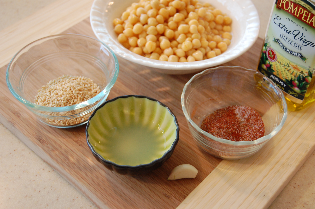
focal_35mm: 51
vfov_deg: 26.4
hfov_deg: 38.9
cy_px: 104
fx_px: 445
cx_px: 158
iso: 800
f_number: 4.5
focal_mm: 34
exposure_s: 1/15
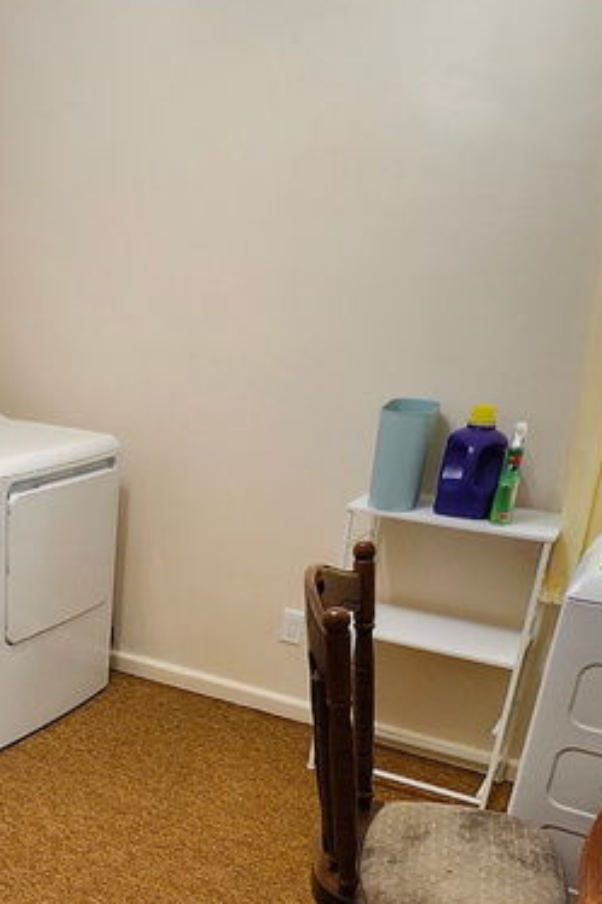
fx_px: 929
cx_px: 73
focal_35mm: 37
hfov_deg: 34.1
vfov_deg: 49.4
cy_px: 701
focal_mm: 1.74
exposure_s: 1/60
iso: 320
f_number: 2.2
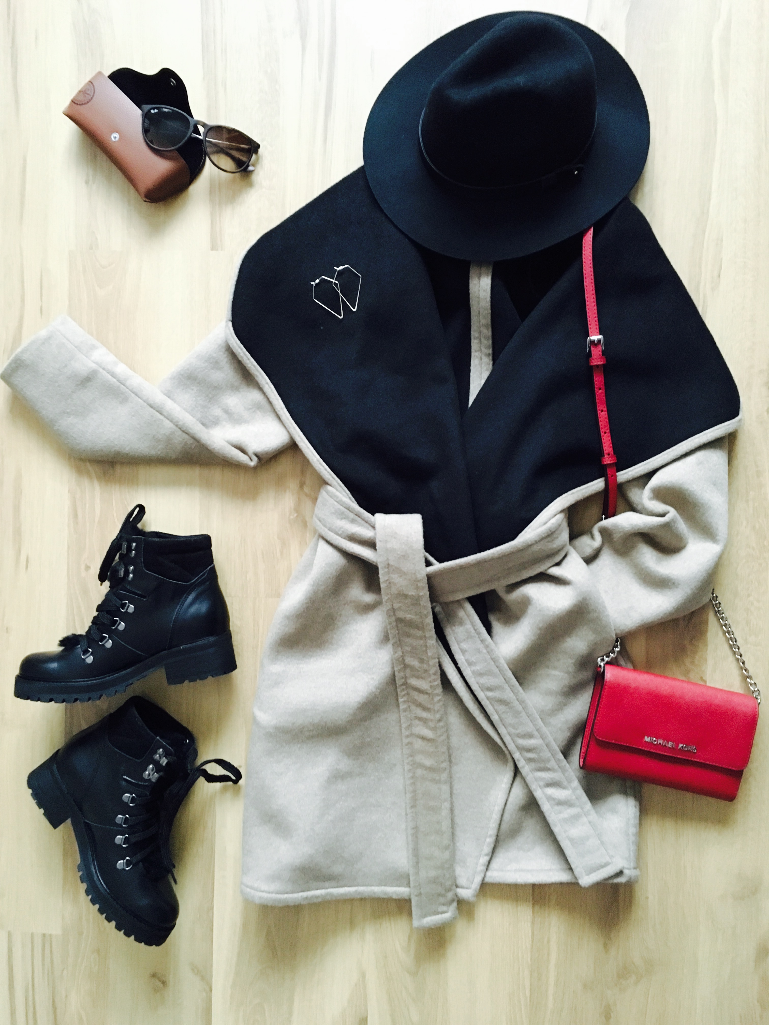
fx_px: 859
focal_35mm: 29
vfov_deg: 61.7
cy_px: 512
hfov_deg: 48.2
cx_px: 384
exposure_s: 1/17
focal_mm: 4.15
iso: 640
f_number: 2.2
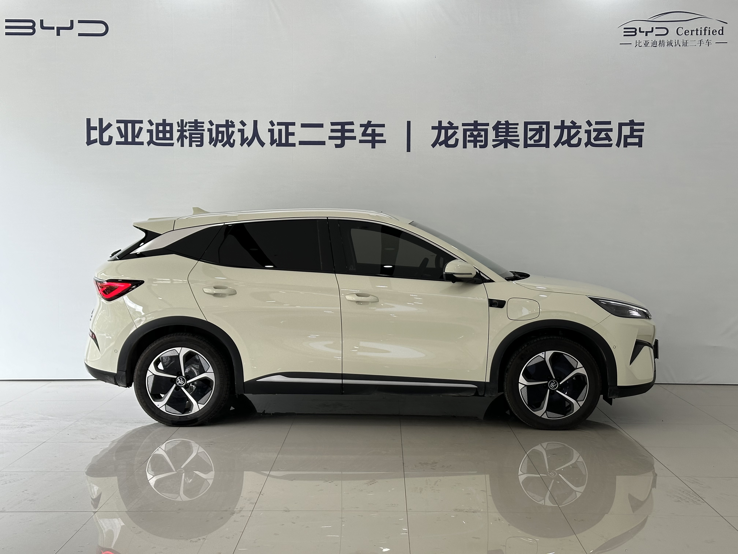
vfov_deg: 30.3
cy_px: 277
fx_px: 1023
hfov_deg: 39.7
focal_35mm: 48
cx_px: 369
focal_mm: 6.86
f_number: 1.78
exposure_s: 1/198
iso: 50
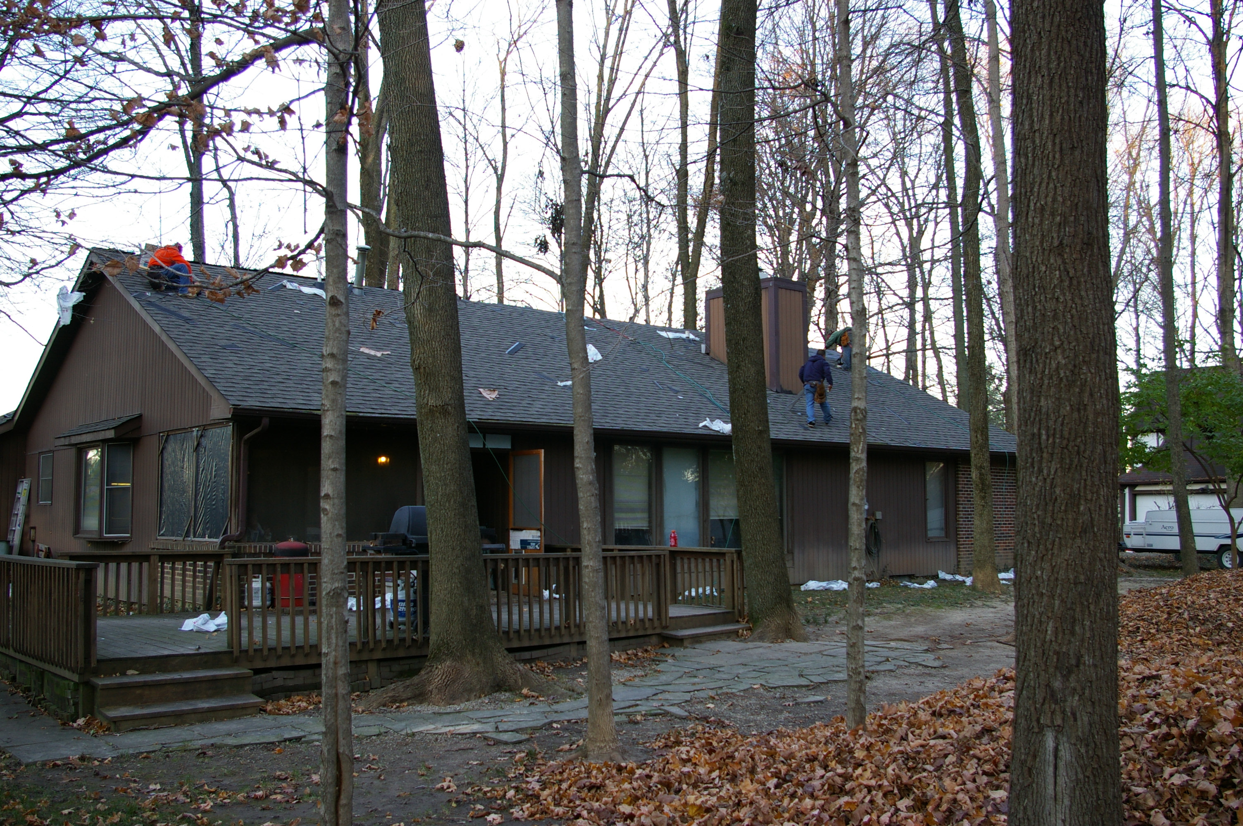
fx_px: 1190
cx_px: 622
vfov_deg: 38.3
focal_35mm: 34
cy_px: 413
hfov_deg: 55.1
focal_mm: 23
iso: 200
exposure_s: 1/30
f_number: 5.6
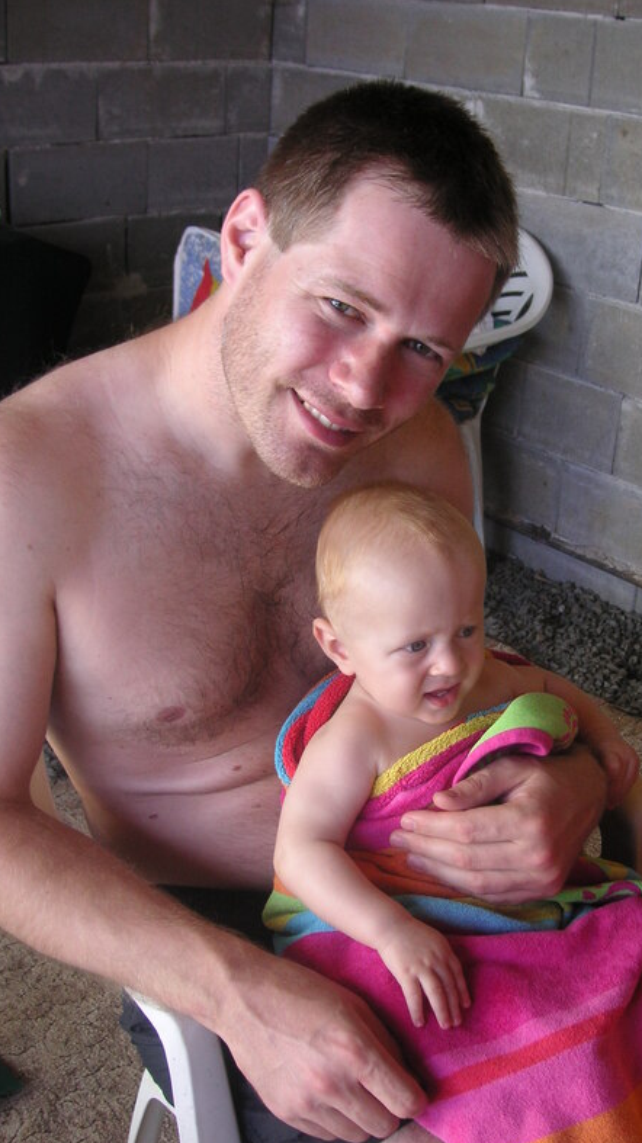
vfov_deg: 49.4
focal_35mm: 41
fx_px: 1242
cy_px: 578
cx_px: 431
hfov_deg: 28.8
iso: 50
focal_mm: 6.1
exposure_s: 1/90
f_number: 2.8
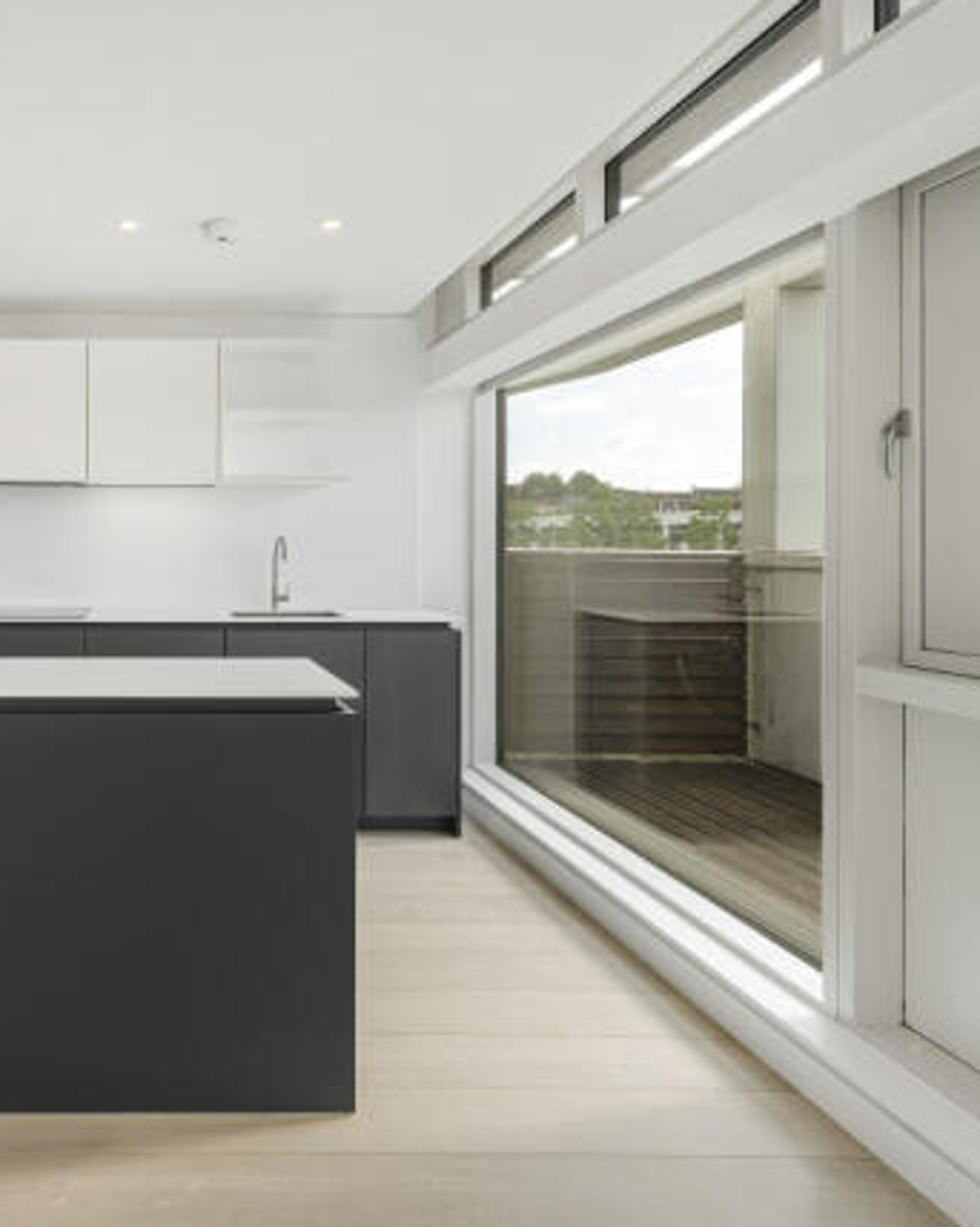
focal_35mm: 23
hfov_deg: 54.9
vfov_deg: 72.6
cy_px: 612
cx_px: 145
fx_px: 834
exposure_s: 1/80
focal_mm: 16
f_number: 8
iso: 400
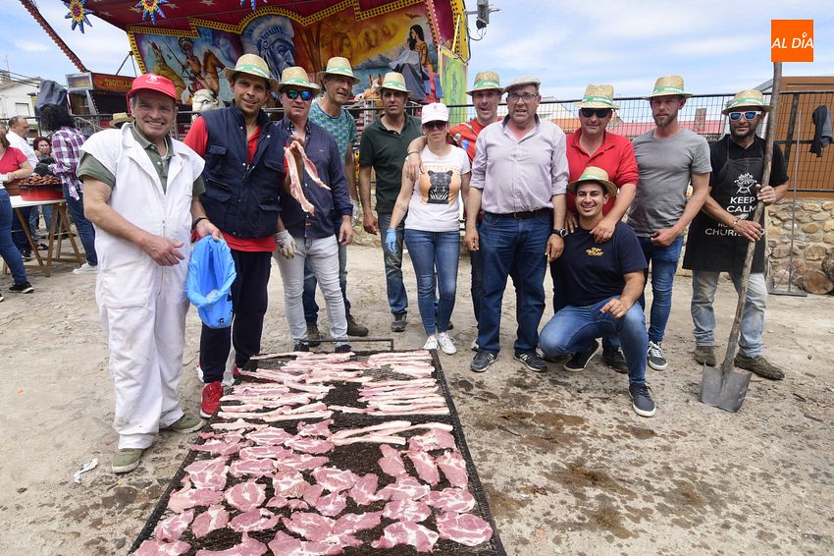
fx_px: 486
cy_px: 278
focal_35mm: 21
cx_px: 417
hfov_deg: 81.2
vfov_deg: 59.5
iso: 125
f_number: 8
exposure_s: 1/200
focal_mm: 14
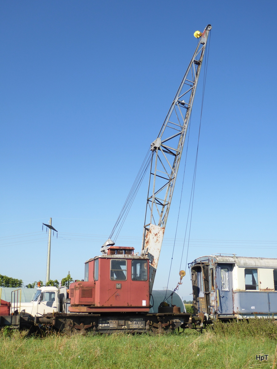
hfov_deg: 31.5
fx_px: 491
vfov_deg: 41.2
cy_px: 184
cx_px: 138
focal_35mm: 46
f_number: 3.9
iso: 80
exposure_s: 1/400
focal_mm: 7.8
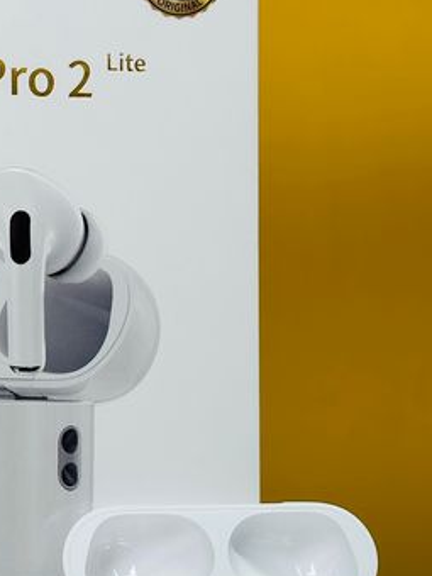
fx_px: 1880
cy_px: 407
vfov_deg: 17.4
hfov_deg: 13.0
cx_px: 49
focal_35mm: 113
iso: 64
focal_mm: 6.86
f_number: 1.78
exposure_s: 1/116
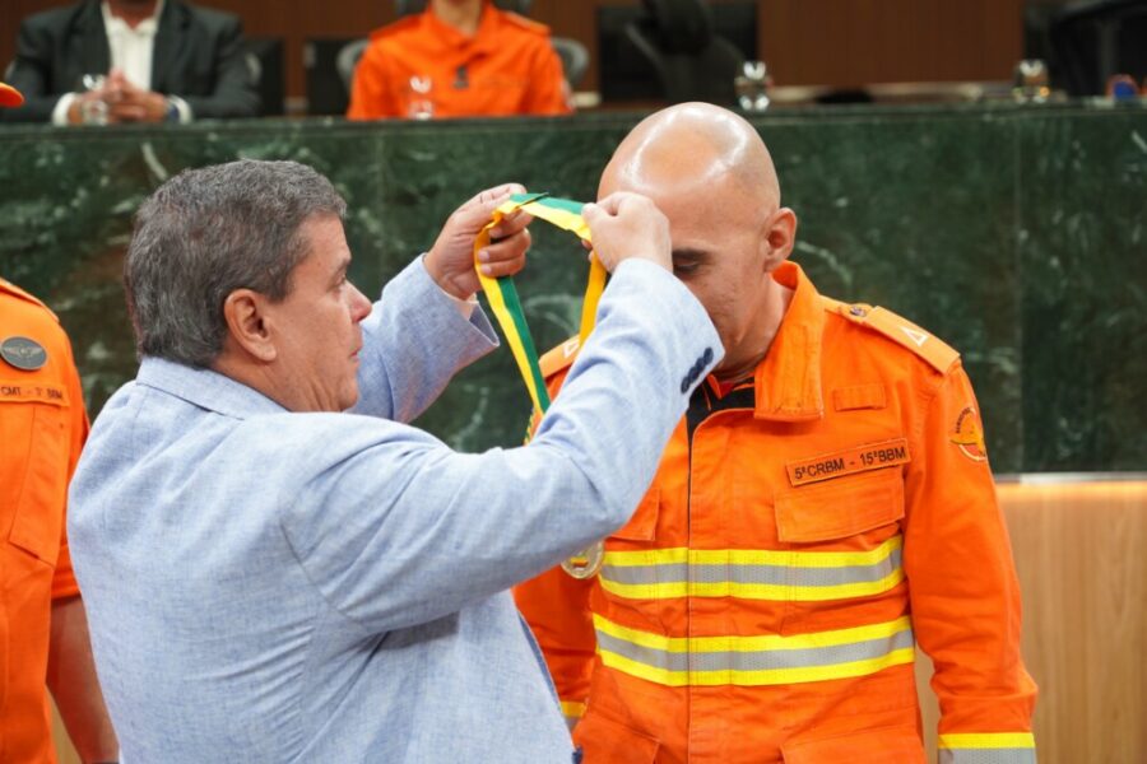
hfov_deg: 25.7
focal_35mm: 79
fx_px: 2517
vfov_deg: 17.3
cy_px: 382
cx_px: 574
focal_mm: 79
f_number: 5
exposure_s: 1/160
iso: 1000
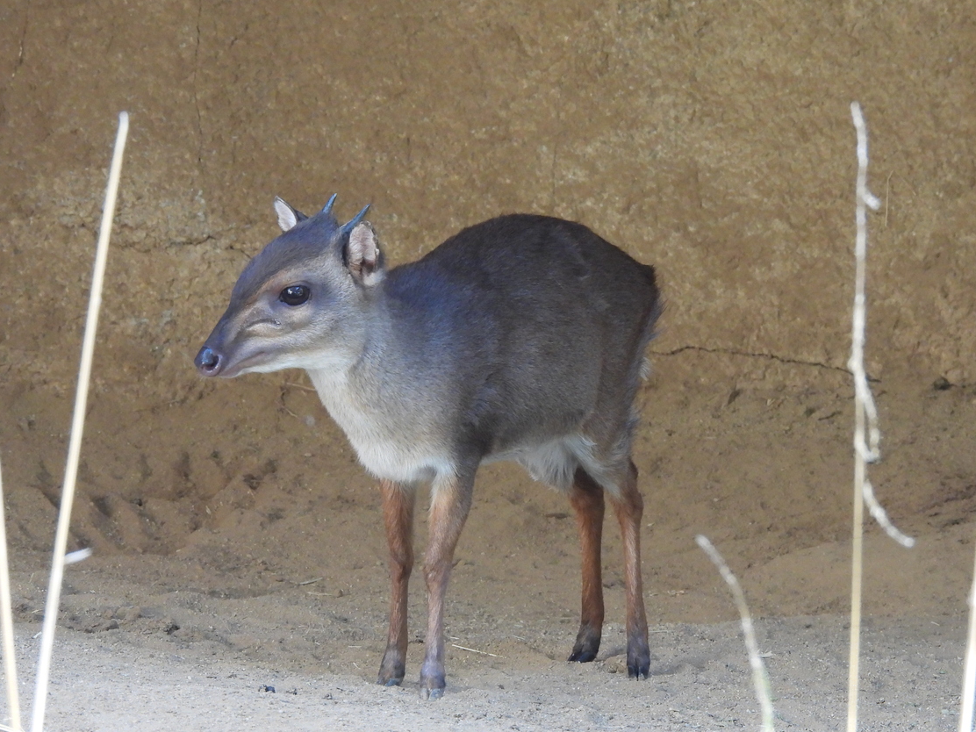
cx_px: 420
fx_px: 17847
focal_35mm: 633
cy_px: 336
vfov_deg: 2.3
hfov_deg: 3.1
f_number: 5
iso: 640
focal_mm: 98.1
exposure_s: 1/60
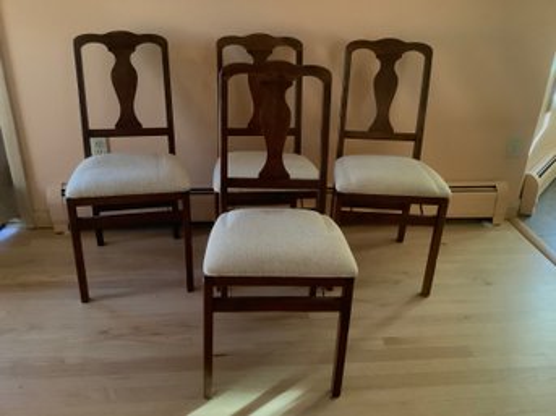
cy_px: 208
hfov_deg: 58.4
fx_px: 498
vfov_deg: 45.4
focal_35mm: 31
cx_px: 278
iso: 400
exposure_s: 1/30
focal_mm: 3.3
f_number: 2.4
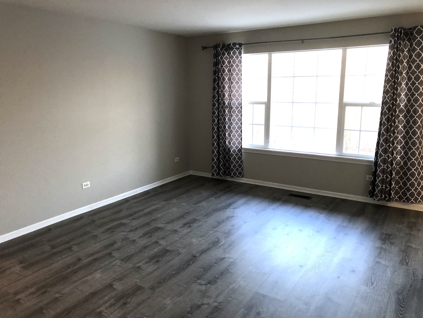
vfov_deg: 49.7
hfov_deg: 63.4
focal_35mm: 28
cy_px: 159
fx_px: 342
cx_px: 212
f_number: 1.8
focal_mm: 3.99
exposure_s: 1/24
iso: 40
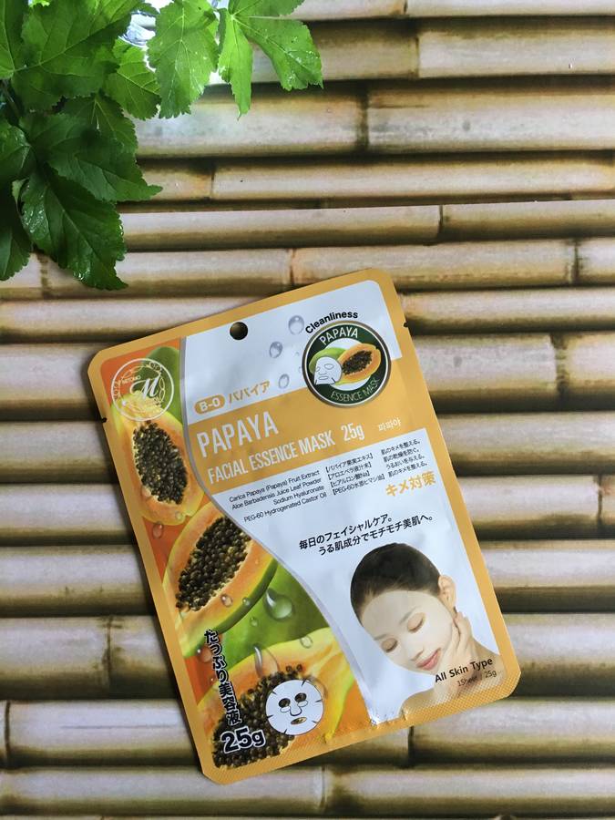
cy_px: 410
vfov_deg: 61.7
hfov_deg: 48.2
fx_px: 687
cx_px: 308
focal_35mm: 29
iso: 125
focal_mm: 4.15
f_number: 2.2
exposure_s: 1/33
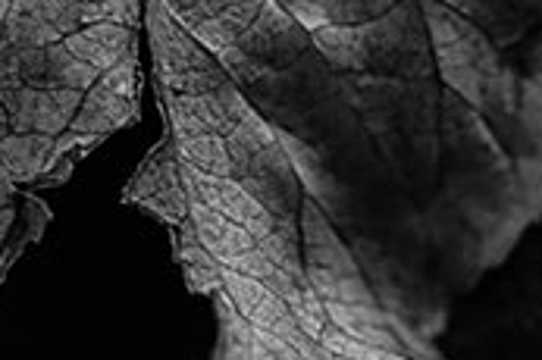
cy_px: 33
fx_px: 9145
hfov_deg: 3.4
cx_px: 144
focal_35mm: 608
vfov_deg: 2.3
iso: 800
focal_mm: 210
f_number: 7.1
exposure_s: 1/500
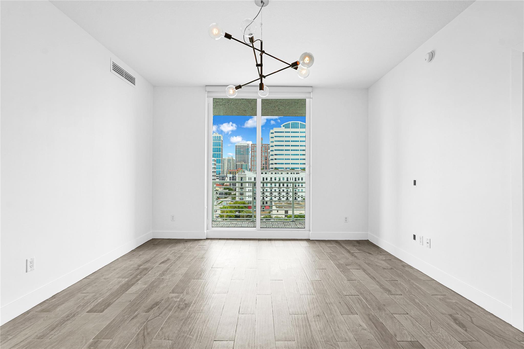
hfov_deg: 96.7
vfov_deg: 73.7
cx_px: 262
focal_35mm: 16
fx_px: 233
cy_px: 174
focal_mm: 16
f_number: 7.1
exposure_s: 1/30
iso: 640
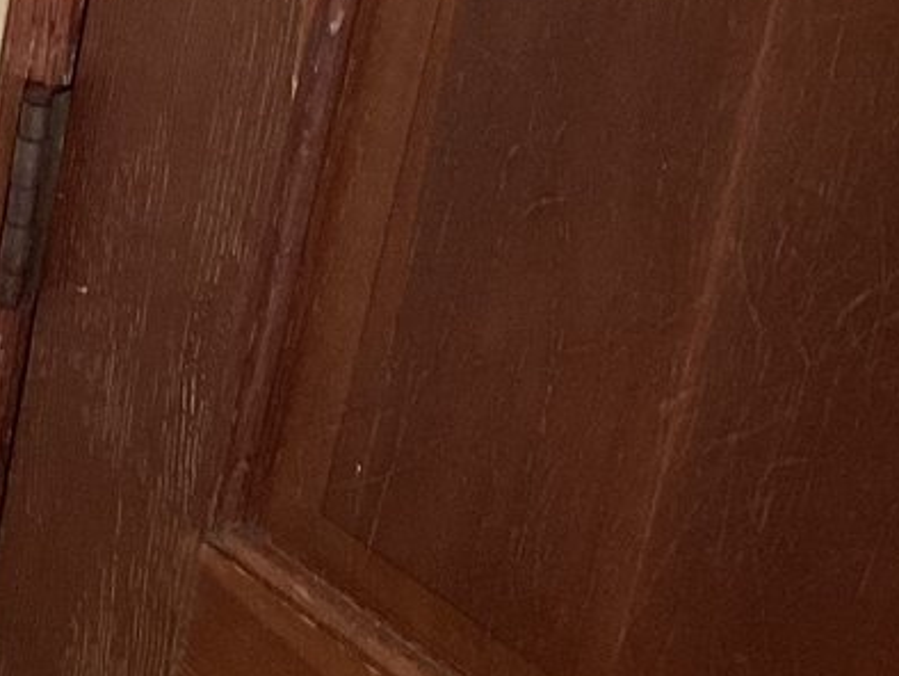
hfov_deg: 14.2
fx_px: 3092
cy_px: -127
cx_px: -813
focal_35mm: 119
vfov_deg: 12.2
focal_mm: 3.3
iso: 64
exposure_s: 1/60
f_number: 2.4
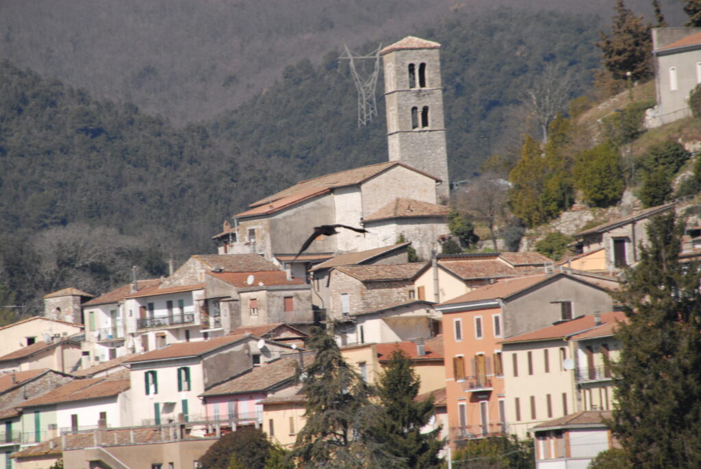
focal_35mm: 405
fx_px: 7894
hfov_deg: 5.1
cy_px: 234
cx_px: 350
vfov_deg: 3.4
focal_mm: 270
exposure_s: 1/640
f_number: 13
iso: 320
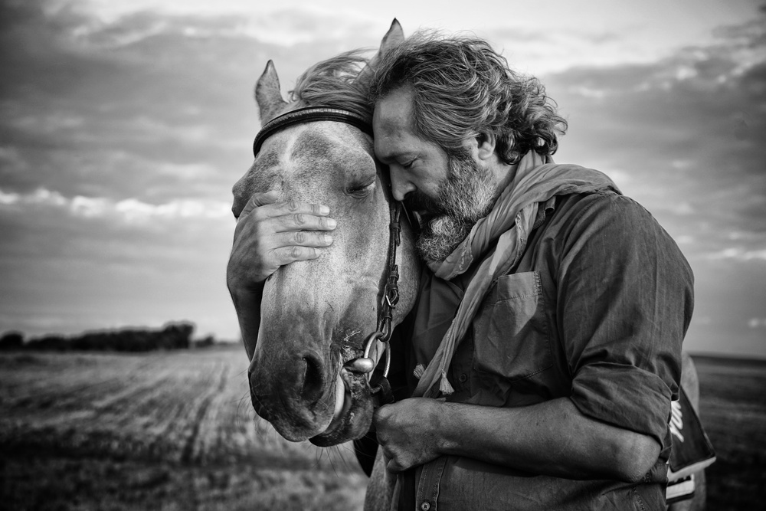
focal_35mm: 55
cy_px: 256
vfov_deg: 24.6
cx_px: 383
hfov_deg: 36.2
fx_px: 1170
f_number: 5
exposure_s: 1/50
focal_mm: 55
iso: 100
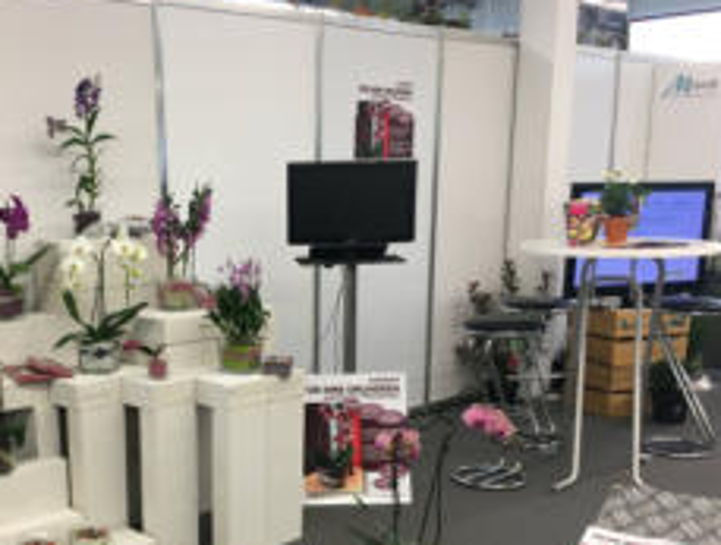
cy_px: 419
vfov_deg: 31.0
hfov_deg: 40.4
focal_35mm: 46
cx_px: 217
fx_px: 961
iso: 64
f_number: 2.2
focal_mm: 4.15
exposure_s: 1/33
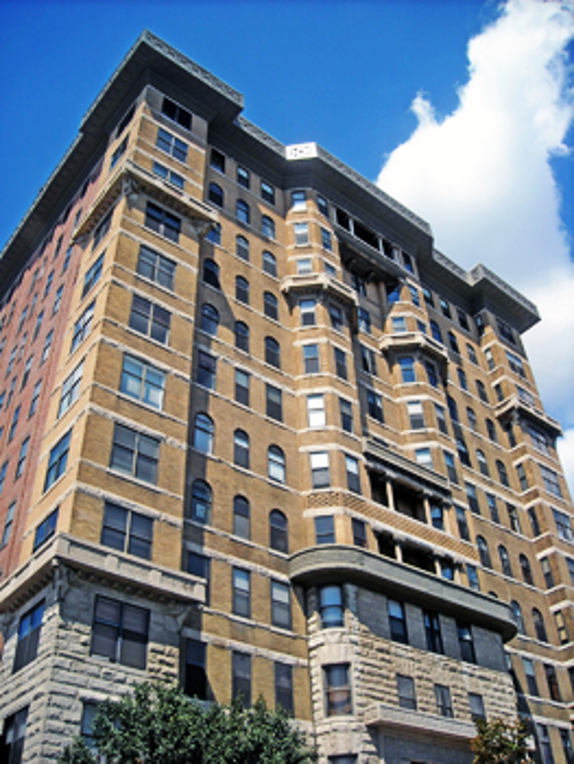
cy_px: 382
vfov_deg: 52.6
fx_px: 773
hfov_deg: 40.7
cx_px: 287
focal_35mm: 35
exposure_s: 1/284
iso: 64
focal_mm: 5.7
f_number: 5.6
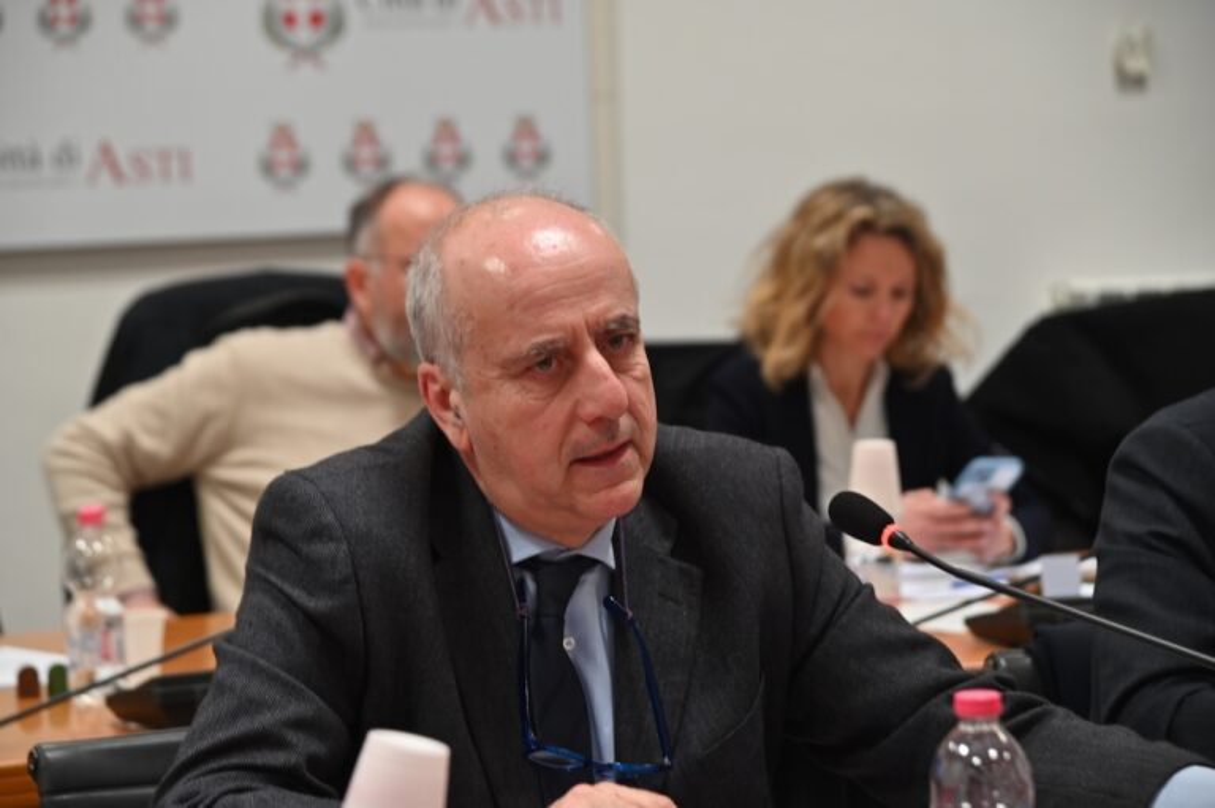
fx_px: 4047
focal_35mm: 120
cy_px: 404
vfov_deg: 11.4
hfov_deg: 17.1
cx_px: 608
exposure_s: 1/100
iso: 1000
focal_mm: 120
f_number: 5
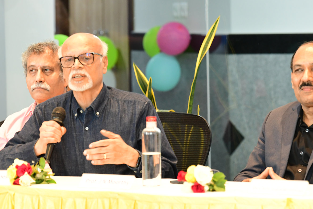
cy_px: 90
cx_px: 167
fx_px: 2825
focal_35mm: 325
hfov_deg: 6.3
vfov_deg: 4.2
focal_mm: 160
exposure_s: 1/60
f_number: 4
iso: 1600
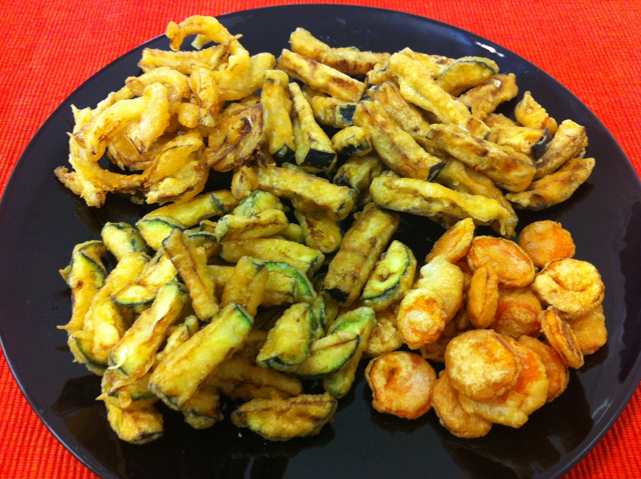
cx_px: 320
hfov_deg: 52.7
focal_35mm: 35
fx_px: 647
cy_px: 240
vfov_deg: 40.6
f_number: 2.8
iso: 200
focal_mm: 3.85
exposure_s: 1/15
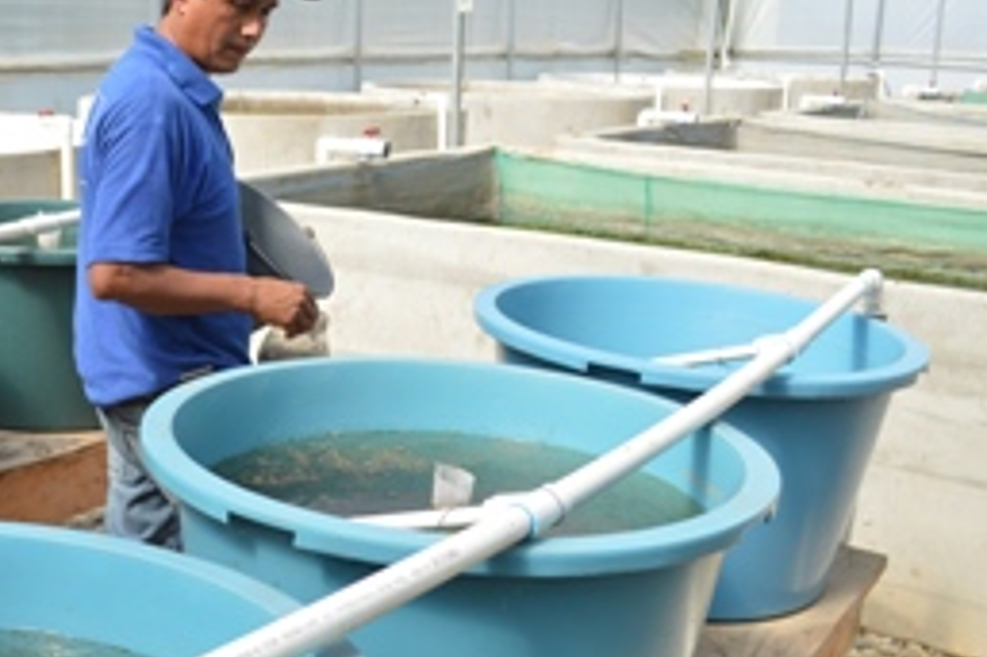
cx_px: 200
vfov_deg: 28.5
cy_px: 403
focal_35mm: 47
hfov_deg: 40.3
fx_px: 1288
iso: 100
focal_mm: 18
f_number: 3.5
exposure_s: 1/500
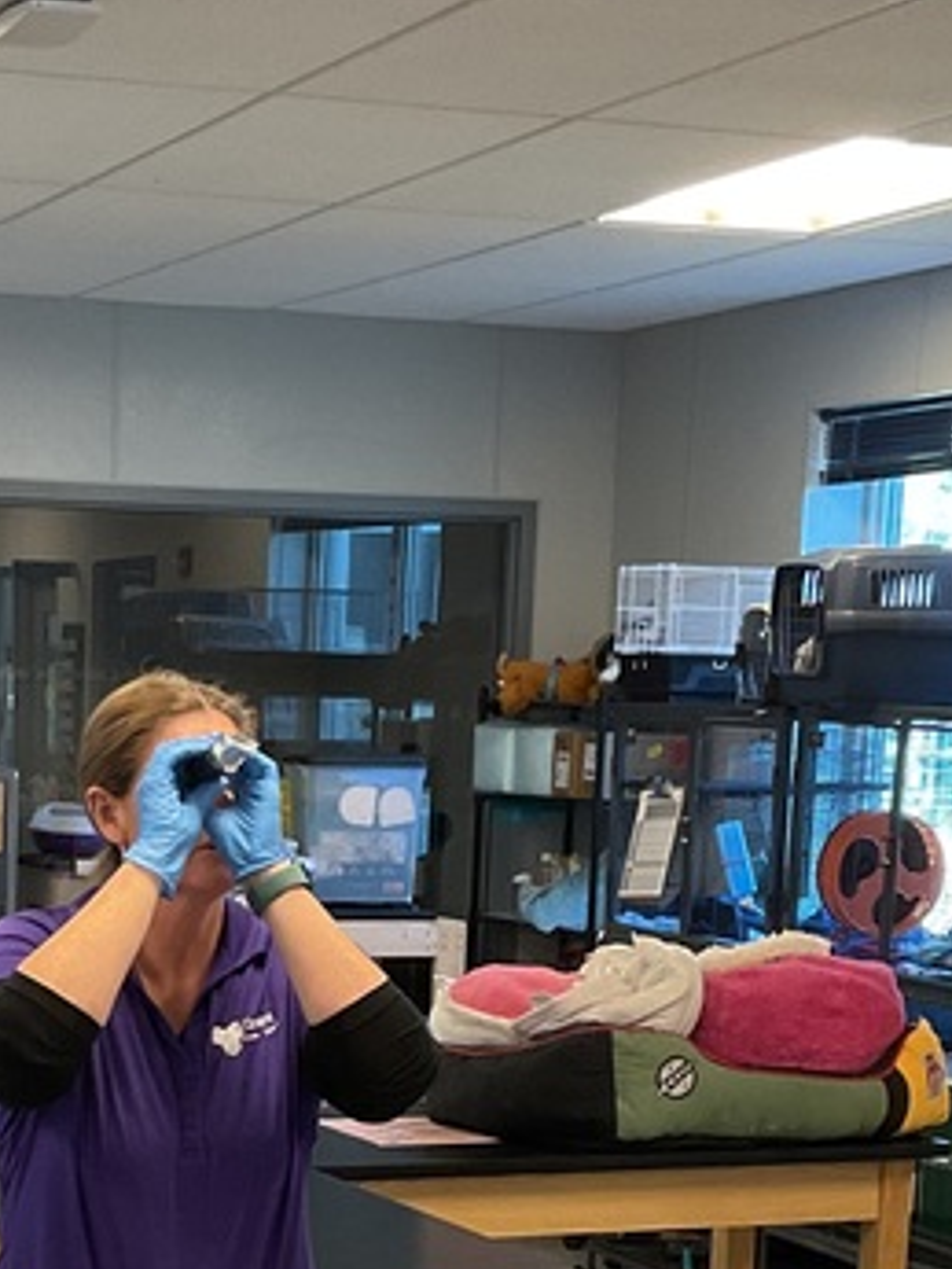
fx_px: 3152
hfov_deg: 17.0
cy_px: 1210
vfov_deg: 22.1
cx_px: 154
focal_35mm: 86
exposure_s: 1/60
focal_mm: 3
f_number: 1.8
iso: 160
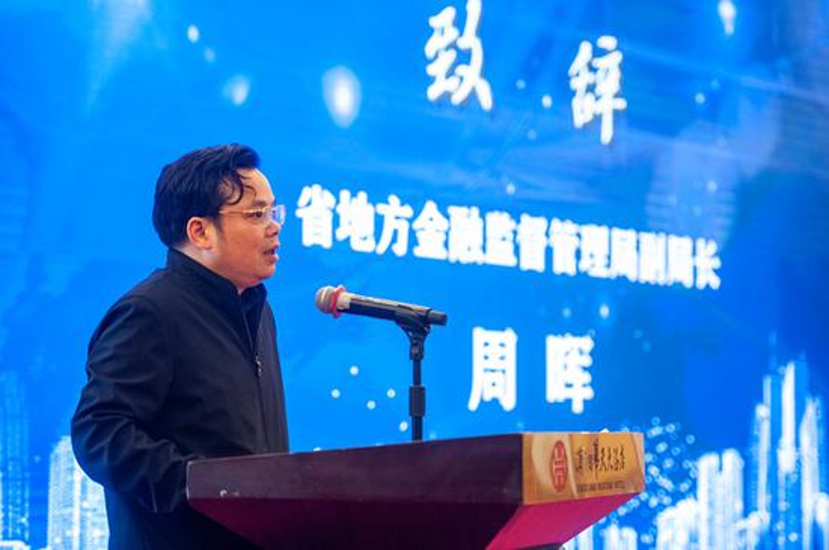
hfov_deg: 22.7
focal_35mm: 90
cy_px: 275
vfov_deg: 15.1
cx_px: 414
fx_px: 2069
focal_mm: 90
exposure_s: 1/80
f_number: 2.8
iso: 1600
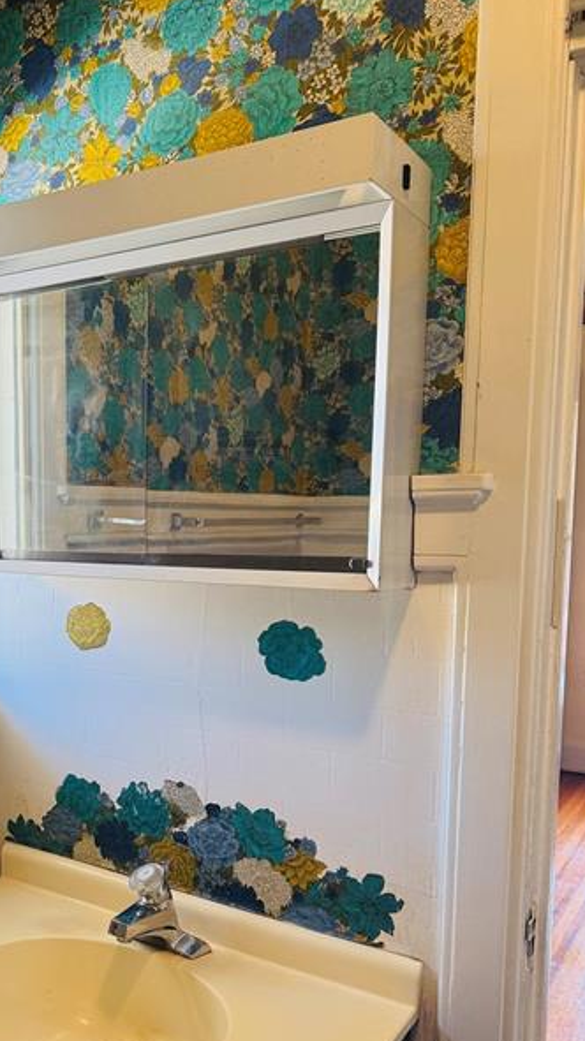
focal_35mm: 34
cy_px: 602
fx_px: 939
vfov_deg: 57.8
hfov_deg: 33.4
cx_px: 99
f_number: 1.78
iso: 200
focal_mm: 6.76
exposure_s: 1/120
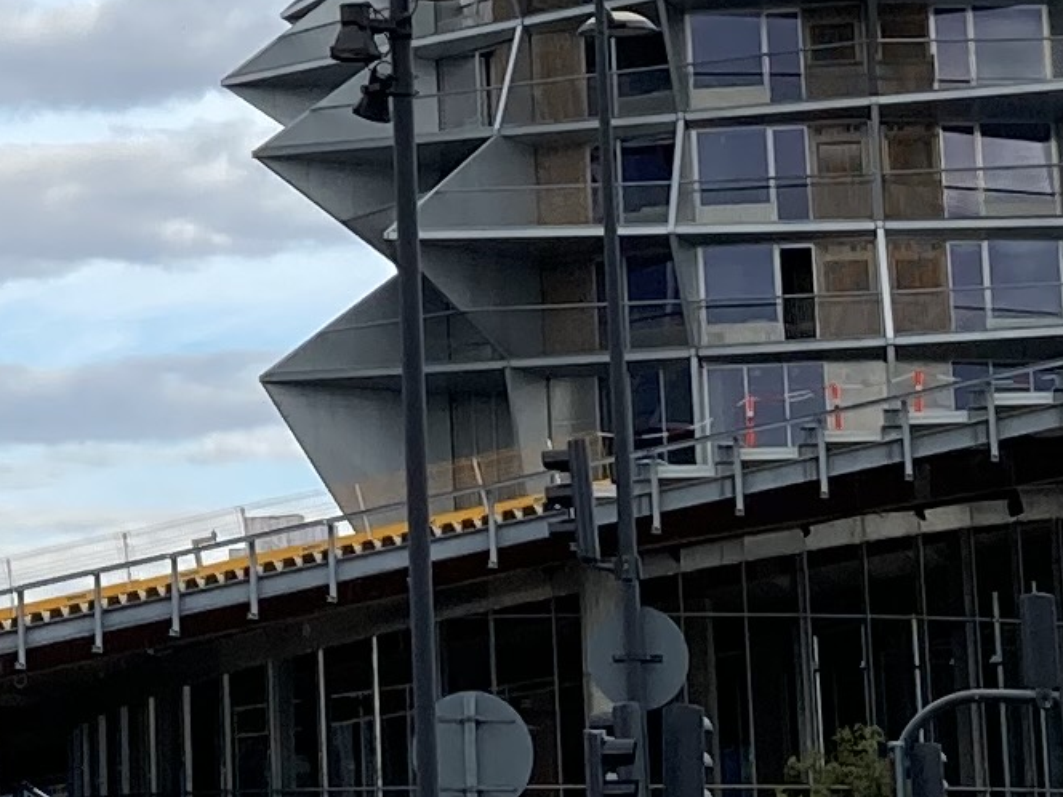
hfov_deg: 11.4
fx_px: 5220
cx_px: -191
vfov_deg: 8.6
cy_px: -312
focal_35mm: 170
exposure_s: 1/1600
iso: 20
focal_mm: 3.99
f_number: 1.8
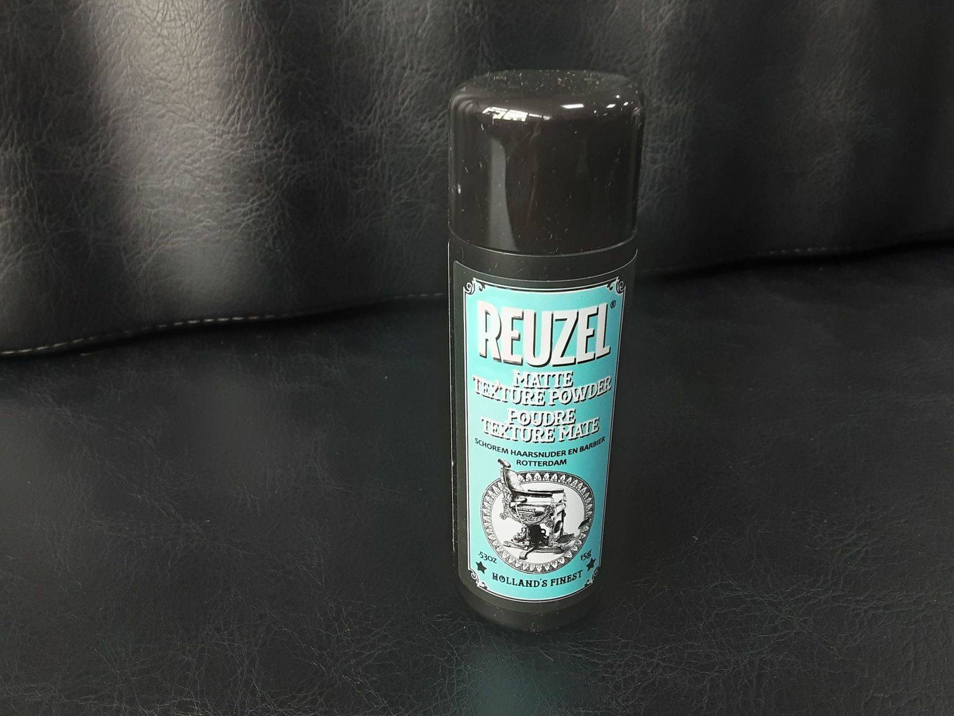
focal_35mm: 28
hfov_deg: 63.4
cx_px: 477
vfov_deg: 49.7
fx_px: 772
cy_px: 358
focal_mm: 2.9
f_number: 1.9
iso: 80
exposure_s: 1/50
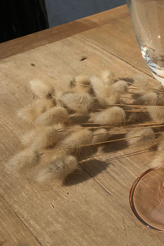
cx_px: 173
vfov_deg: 34.0
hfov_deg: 22.3
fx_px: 396
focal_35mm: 58
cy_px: 71
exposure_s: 1/4808
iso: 25
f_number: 2.2
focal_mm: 4.15
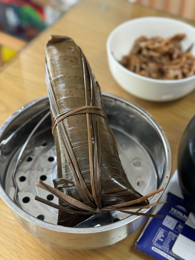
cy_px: 130
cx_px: 98
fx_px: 360
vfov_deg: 39.7
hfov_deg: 30.3
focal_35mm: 48
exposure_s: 1/60
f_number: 1.78
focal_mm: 6.76
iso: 125
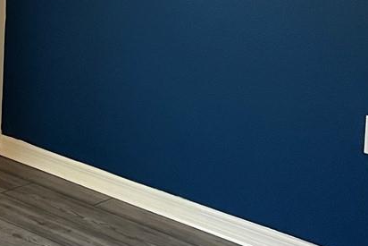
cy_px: -150
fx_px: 1074
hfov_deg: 18.9
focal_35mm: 105
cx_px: -6
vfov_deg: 12.3
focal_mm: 5.7
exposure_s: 1/60
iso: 200
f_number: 1.5
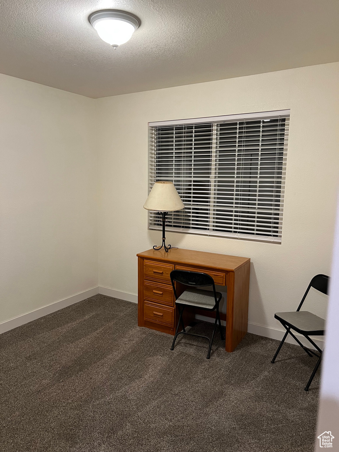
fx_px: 339
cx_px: 170
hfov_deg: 53.1
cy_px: 226
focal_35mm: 26
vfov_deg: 67.3
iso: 200
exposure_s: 1/60
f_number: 1.5
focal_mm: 5.7
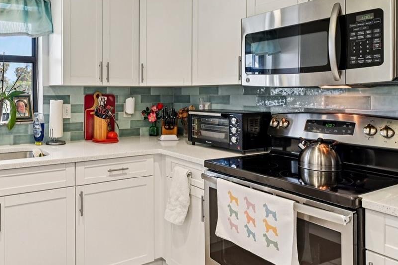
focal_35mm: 28
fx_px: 309
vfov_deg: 45.5
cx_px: 107
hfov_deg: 62.3
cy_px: 84
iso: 400
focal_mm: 14
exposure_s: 1/25
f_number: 8
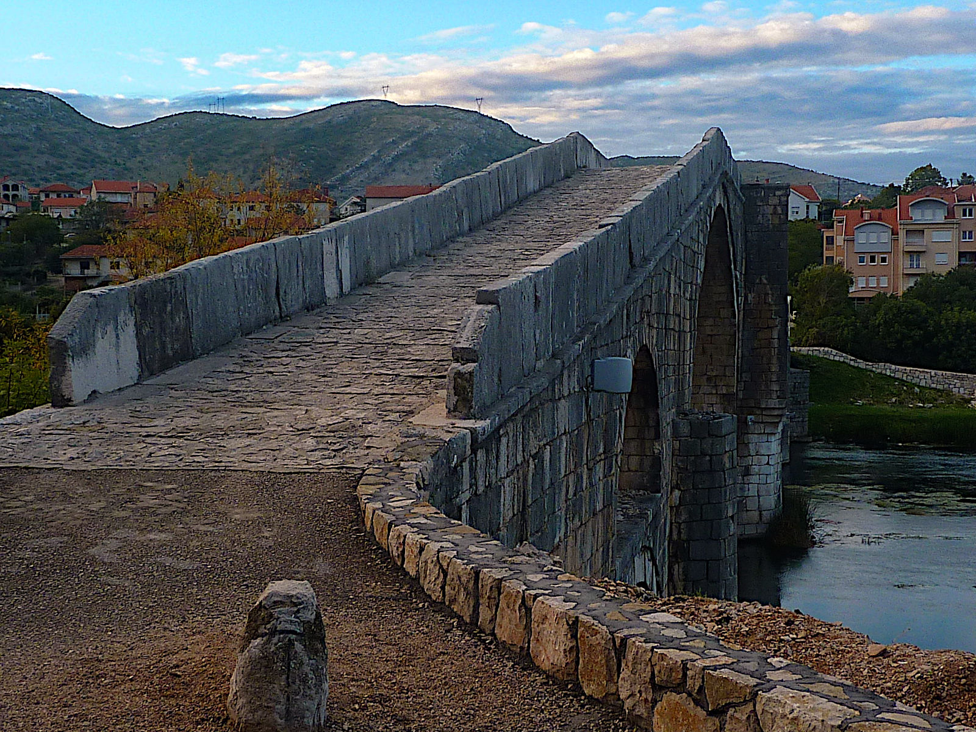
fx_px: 1353
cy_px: 366
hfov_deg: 39.7
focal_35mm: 48
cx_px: 488
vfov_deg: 30.3
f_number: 4
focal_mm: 4.4
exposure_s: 1/125
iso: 80
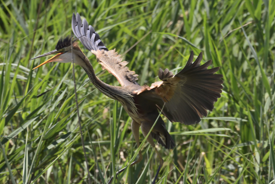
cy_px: 94
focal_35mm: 602
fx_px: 4599
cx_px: 144
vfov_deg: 2.3
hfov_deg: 3.4
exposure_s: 1/1000
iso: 1800
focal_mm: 380
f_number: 8
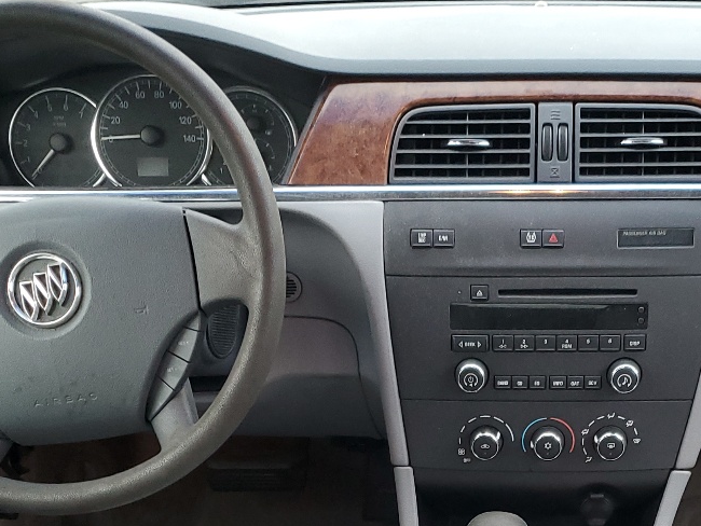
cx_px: 479
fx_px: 1297
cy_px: 615
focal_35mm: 64
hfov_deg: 30.0
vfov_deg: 21.5
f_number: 1.5
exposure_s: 1/60.2
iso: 92
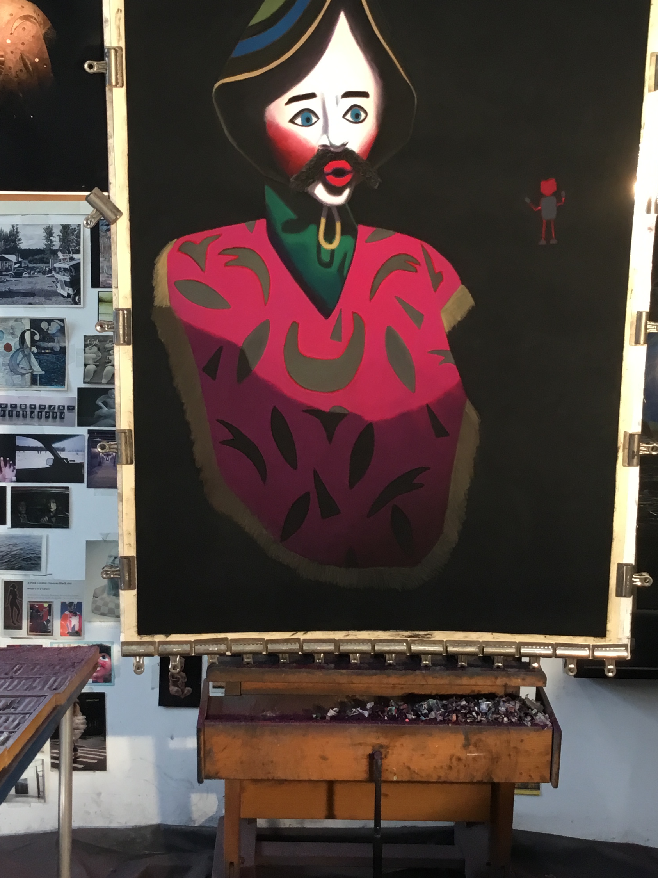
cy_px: 354
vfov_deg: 41.9
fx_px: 1141
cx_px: 279
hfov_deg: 32.1
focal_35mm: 45
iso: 50
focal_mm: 3.3
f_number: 2.4
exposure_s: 1/30
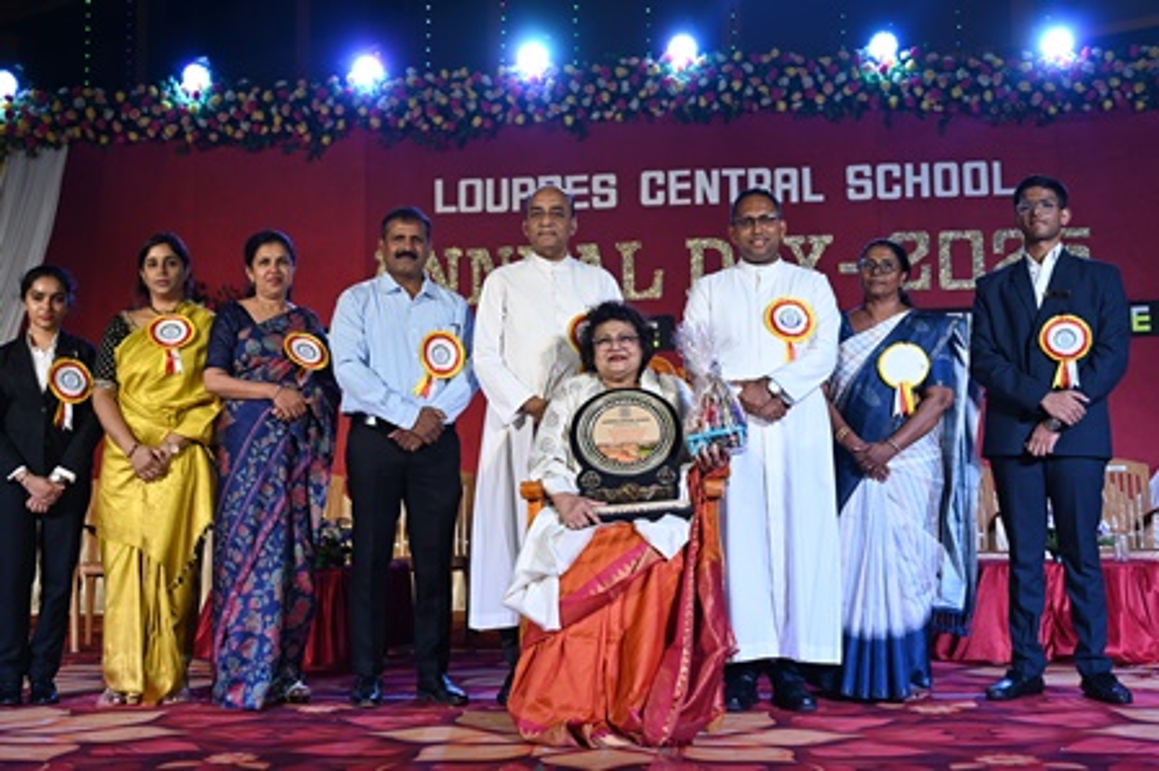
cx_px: 580
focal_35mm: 46
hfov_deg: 42.8
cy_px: 386
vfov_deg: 29.2
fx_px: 1480
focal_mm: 46
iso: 400
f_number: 4
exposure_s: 1/160
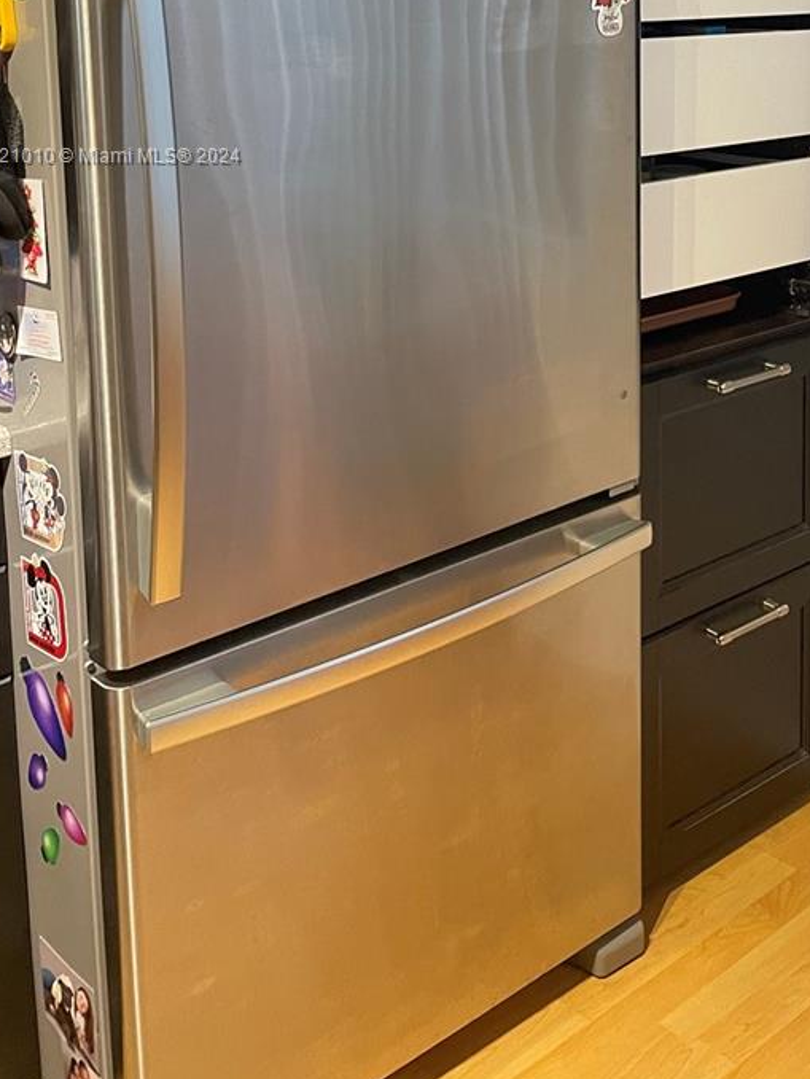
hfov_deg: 30.6
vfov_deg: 39.0
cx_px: 665
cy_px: 158
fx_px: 1434
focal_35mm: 46
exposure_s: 1/60
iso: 400
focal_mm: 4.2
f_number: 1.6
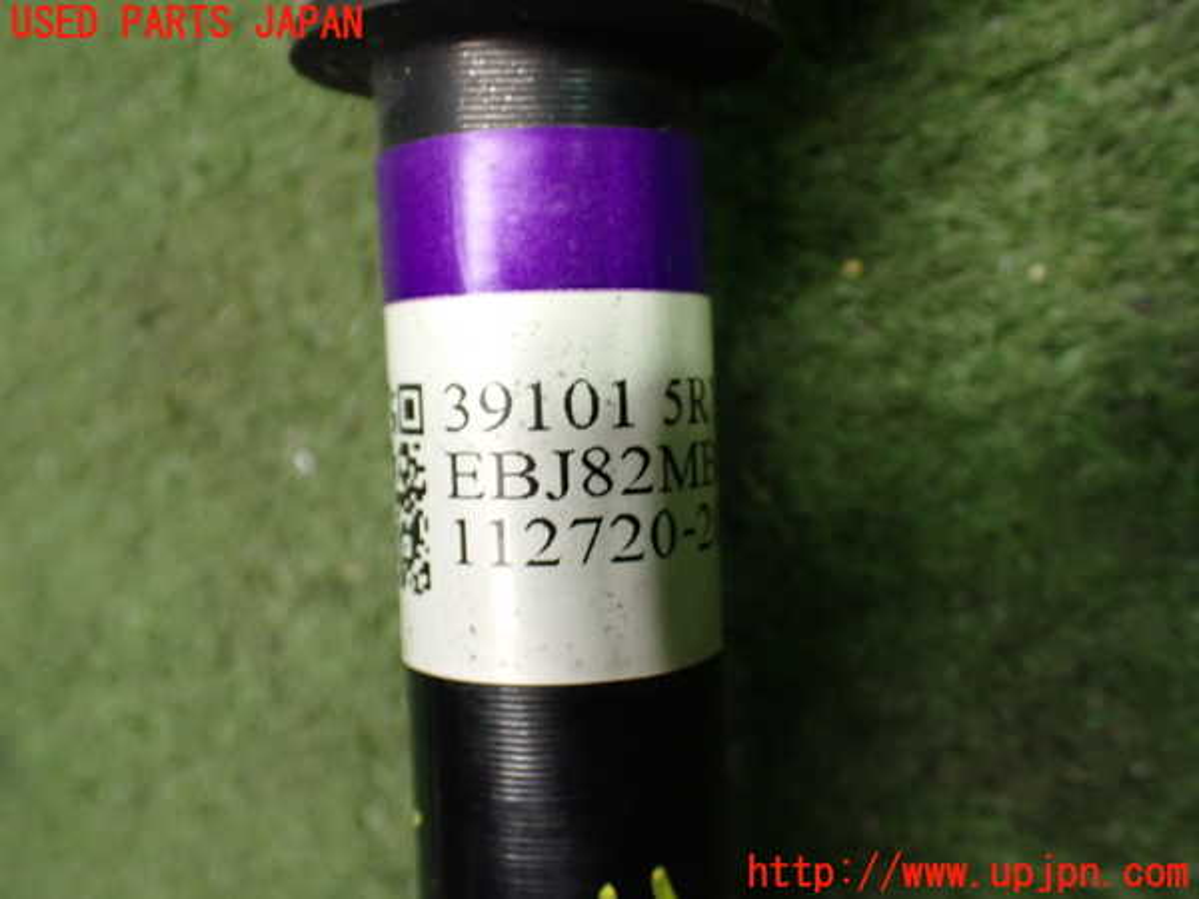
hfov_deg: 51.4
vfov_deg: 39.7
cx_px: 600
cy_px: 450
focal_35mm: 36
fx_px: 1247
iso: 800
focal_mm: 6.37
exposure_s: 1/60
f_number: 2.5
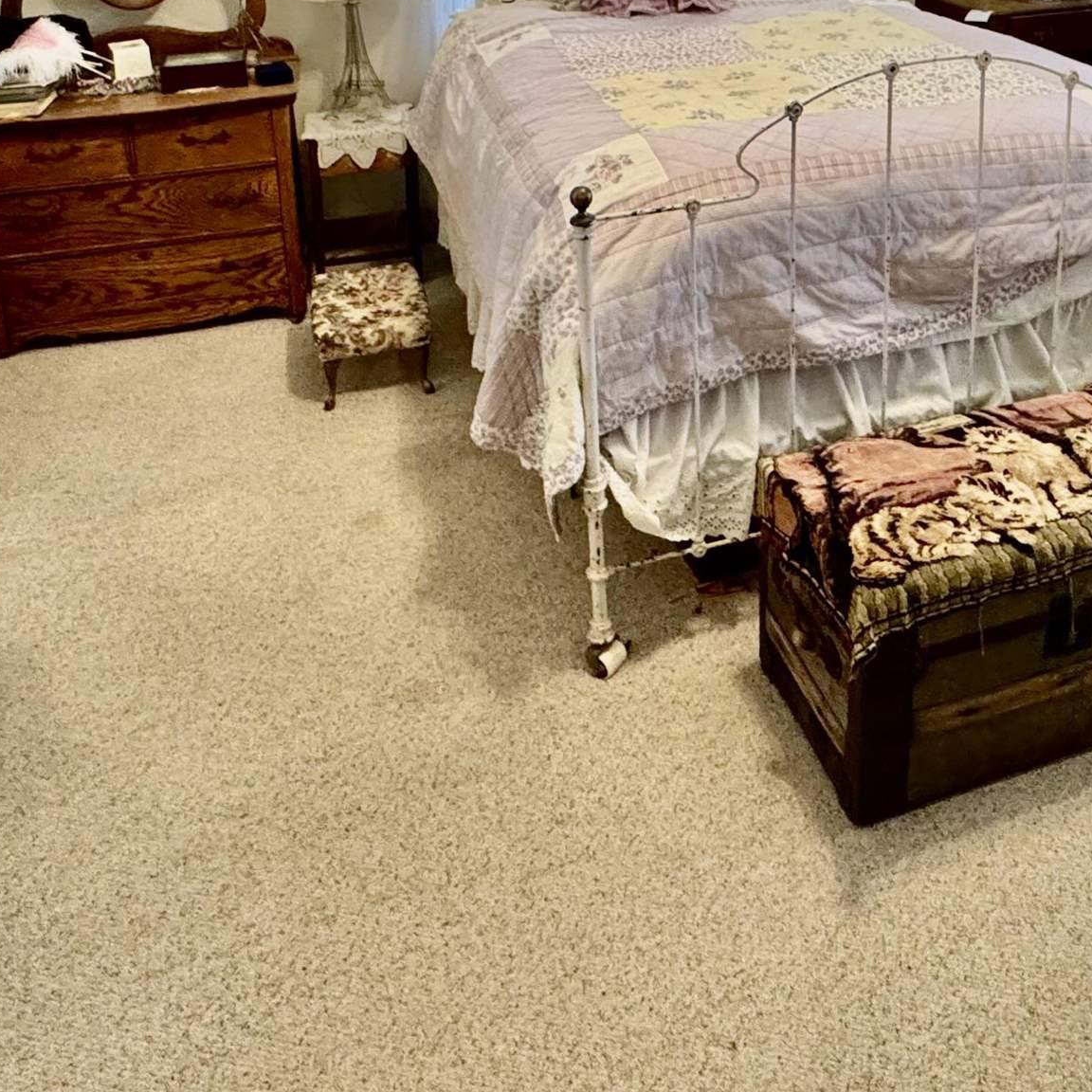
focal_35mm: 33
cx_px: 669
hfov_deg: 49.4
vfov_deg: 44.2
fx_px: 1178
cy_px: 61
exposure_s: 1/60
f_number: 2.2
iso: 640
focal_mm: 2.22
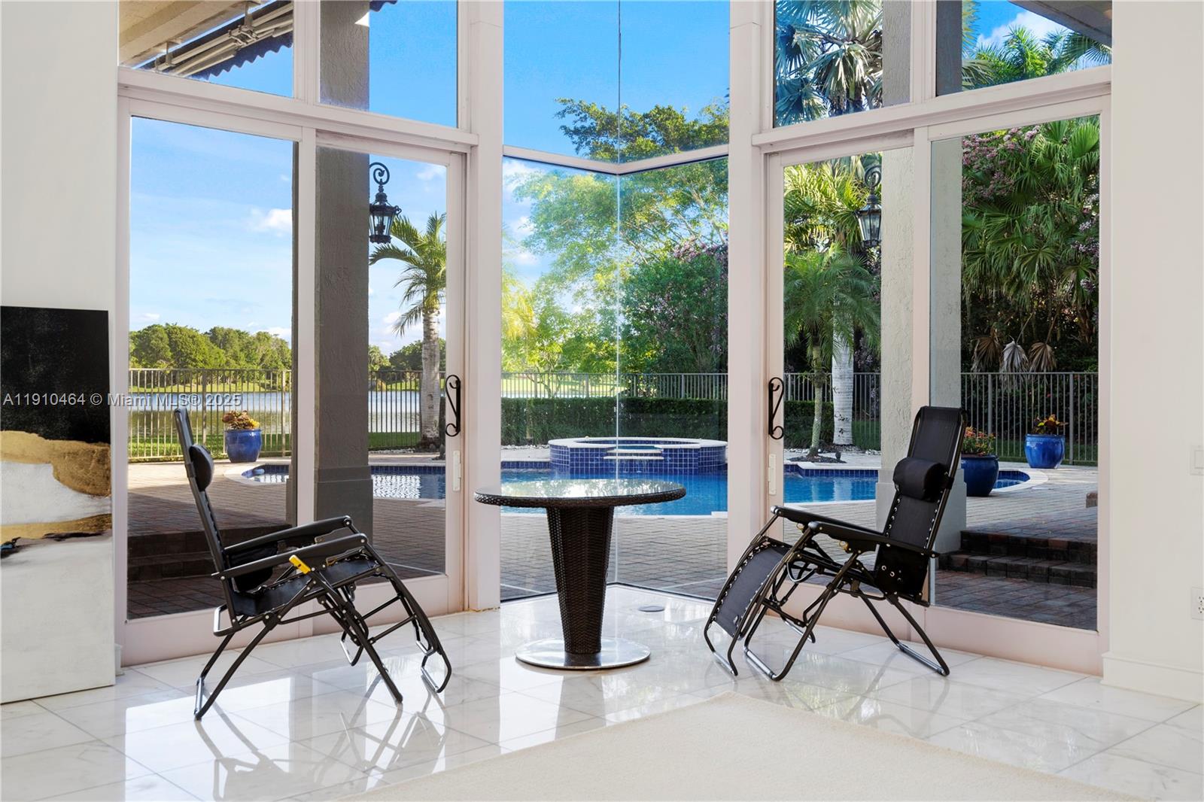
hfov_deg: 54.4
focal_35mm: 35
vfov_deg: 37.8
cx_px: 602
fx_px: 1170
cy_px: 401
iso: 400
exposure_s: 1/15
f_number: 8
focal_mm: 35
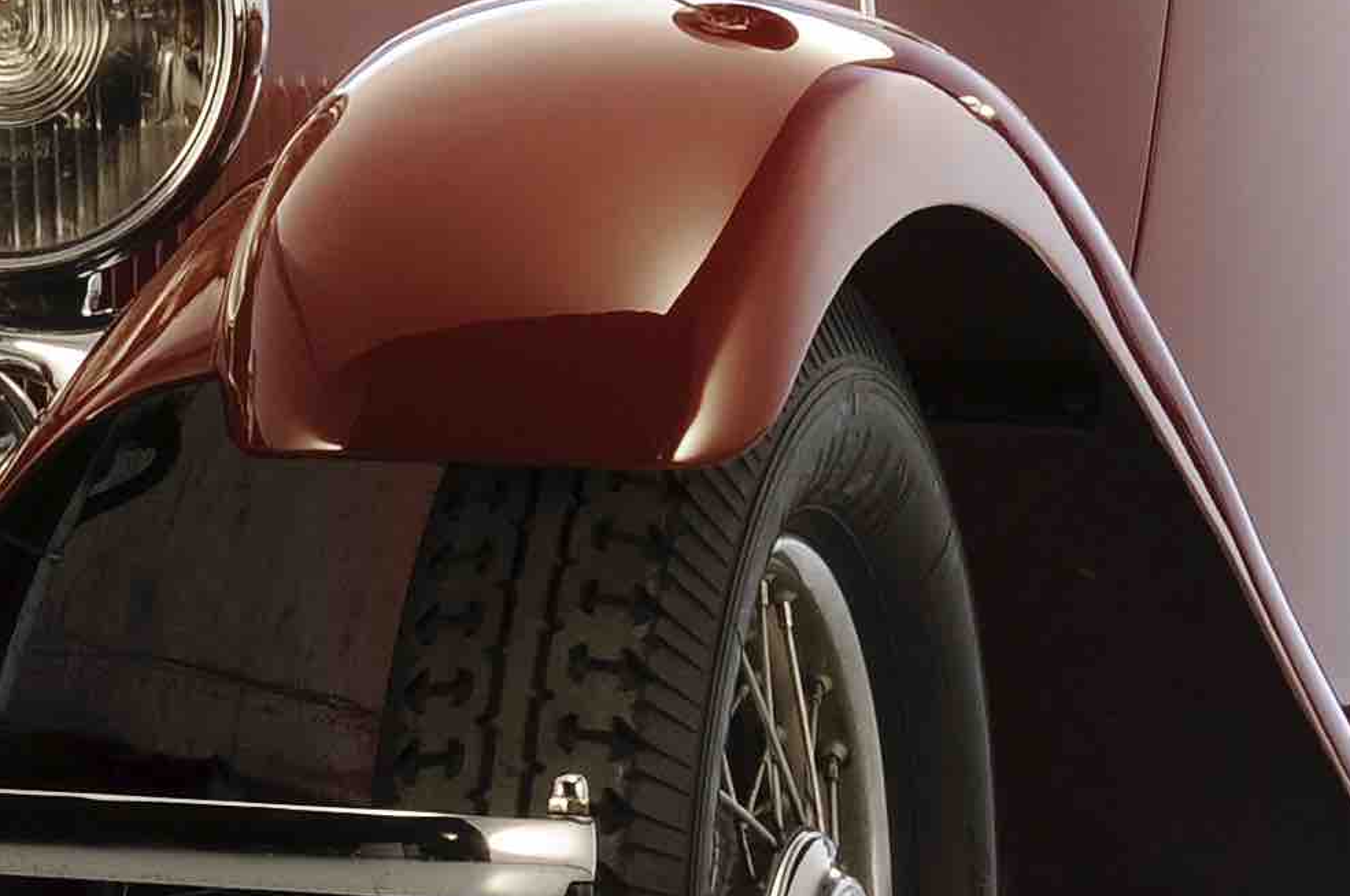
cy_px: 295
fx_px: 23226
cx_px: -330
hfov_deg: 3.3
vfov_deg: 2.2
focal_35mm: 620
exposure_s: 1.6
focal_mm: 95
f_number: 14
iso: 200
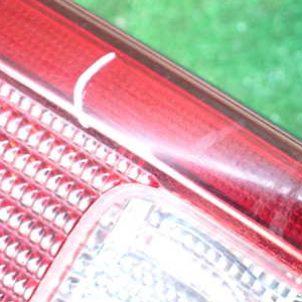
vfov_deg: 32.2
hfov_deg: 30.2
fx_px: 523
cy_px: 172
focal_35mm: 53
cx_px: 293
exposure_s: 1/80
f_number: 2.3
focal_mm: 5.4
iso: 800
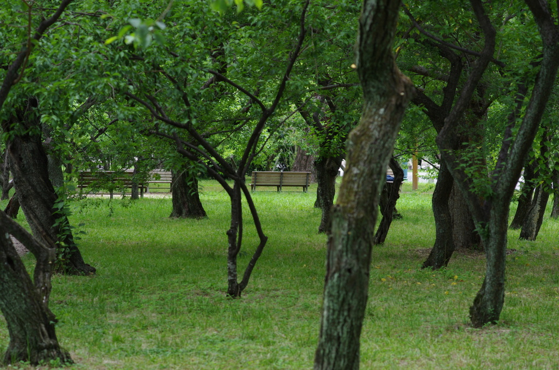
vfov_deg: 13.0
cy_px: 185
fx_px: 1627
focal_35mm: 105
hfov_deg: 19.5
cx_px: 280
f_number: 4.5
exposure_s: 1/125
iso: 200
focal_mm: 70
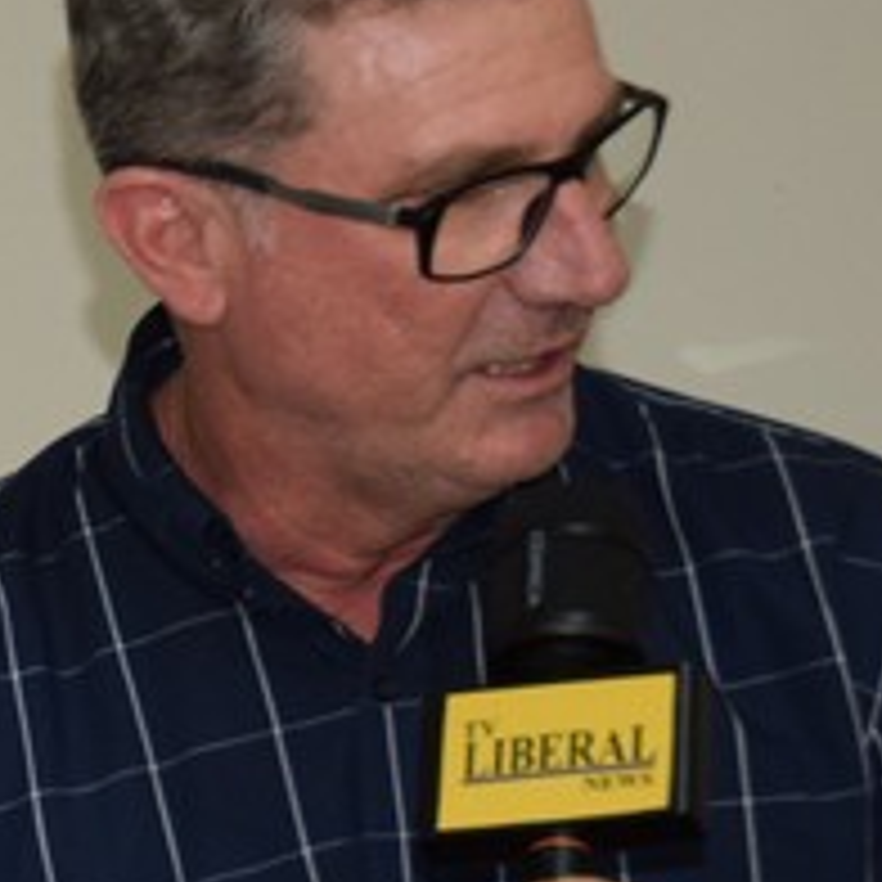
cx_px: -482
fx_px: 5216
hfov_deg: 9.4
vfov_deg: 9.6
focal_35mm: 181
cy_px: 963
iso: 900
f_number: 4
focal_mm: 31
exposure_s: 1/60
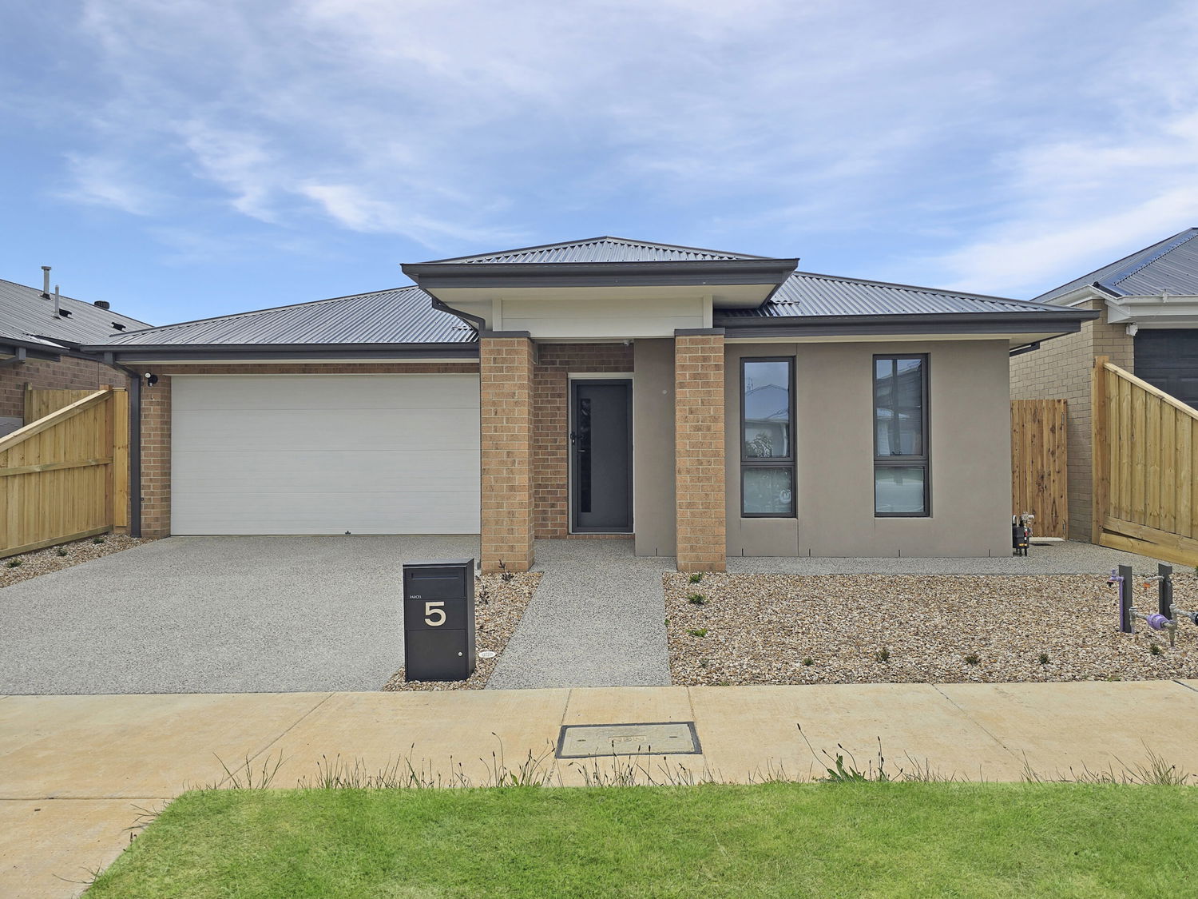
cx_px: 599
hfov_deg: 73.9
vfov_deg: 58.9
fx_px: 796
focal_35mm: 23
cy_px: 450
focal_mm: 6.3
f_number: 1.7
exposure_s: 1/1480
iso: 12
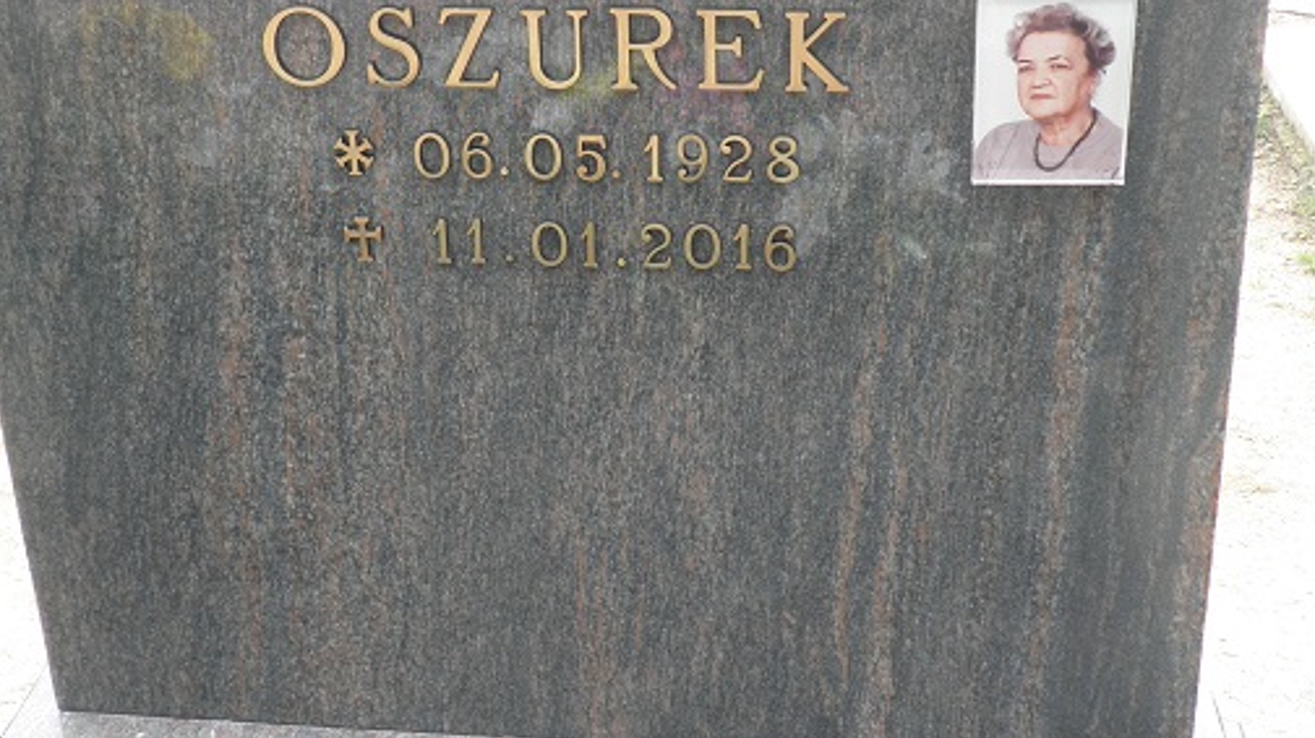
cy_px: 193
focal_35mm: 54
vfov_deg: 22.0
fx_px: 1882
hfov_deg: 38.5
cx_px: 613
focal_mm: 7
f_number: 4
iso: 100
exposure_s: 1/60
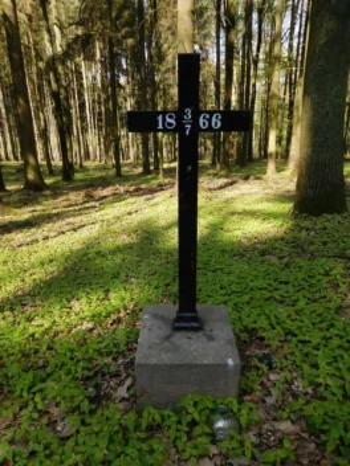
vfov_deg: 69.4
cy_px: 233
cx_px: 175
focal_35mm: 25
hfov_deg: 54.9
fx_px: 337
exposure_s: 1/250
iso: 125
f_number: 3.4
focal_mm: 4.5
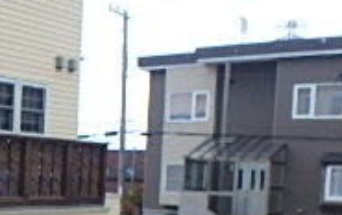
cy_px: 241
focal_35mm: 77
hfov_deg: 24.1
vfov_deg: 16.4
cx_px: -78
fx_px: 718
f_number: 3.5
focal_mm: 3.7
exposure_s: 1/60
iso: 200
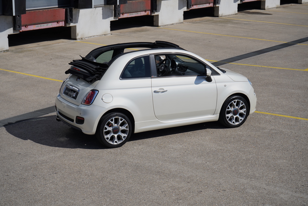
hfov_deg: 28.8
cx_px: 154
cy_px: 103
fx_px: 599
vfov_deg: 19.5
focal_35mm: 70
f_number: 9
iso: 100
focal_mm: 70
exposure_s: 1/400
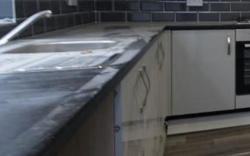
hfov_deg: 28.8
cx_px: 365
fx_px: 327
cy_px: 18
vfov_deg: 26.1
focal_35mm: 48
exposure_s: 1/3
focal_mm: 10
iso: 250
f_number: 10
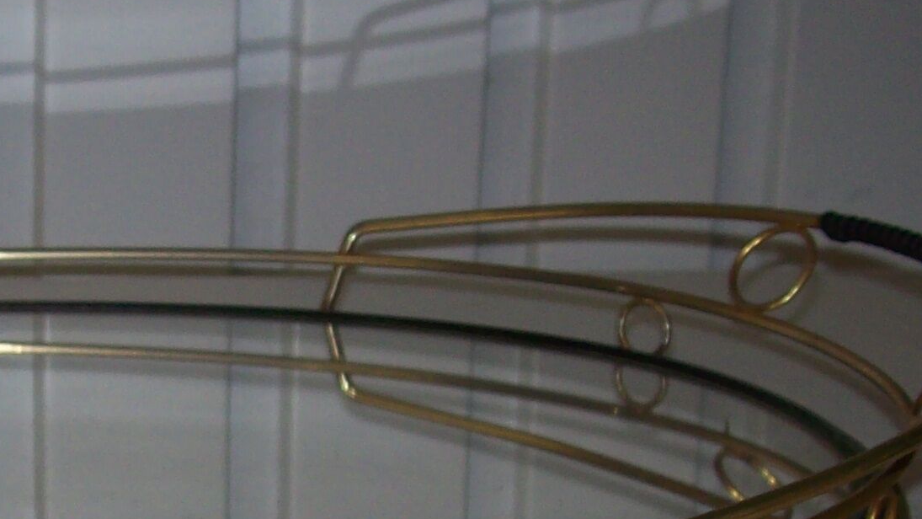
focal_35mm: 102
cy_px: 539
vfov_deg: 11.7
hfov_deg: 20.2
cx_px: -47
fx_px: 2494
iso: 80
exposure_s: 1/64
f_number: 2.7
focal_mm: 6
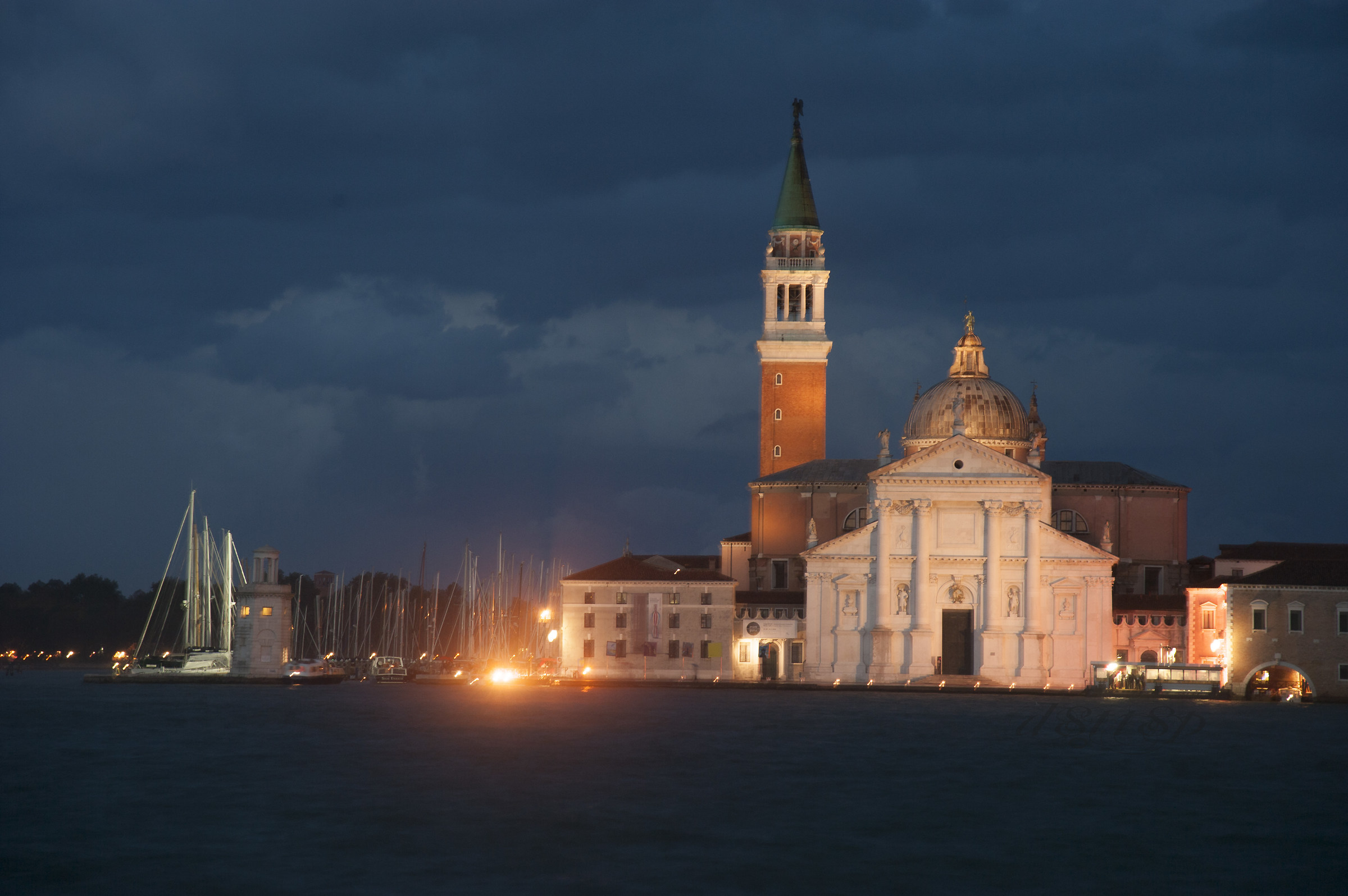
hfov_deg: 17.1
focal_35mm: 120
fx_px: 4490
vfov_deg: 11.4
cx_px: 674
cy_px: 448
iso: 200
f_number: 6.3
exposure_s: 1.6
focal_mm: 120
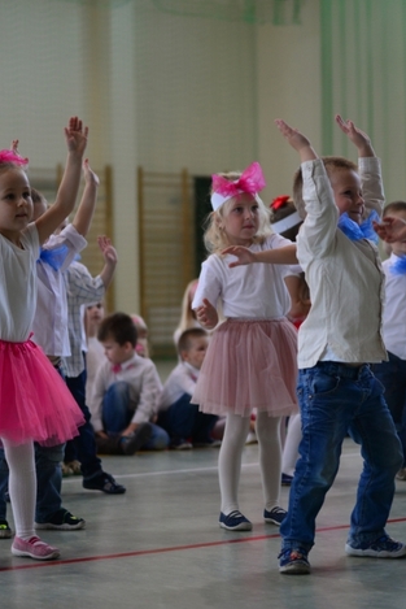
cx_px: 297
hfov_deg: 12.9
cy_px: 305
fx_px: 1792
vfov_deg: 19.3
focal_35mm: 106
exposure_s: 1/320
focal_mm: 70
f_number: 2.8
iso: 500
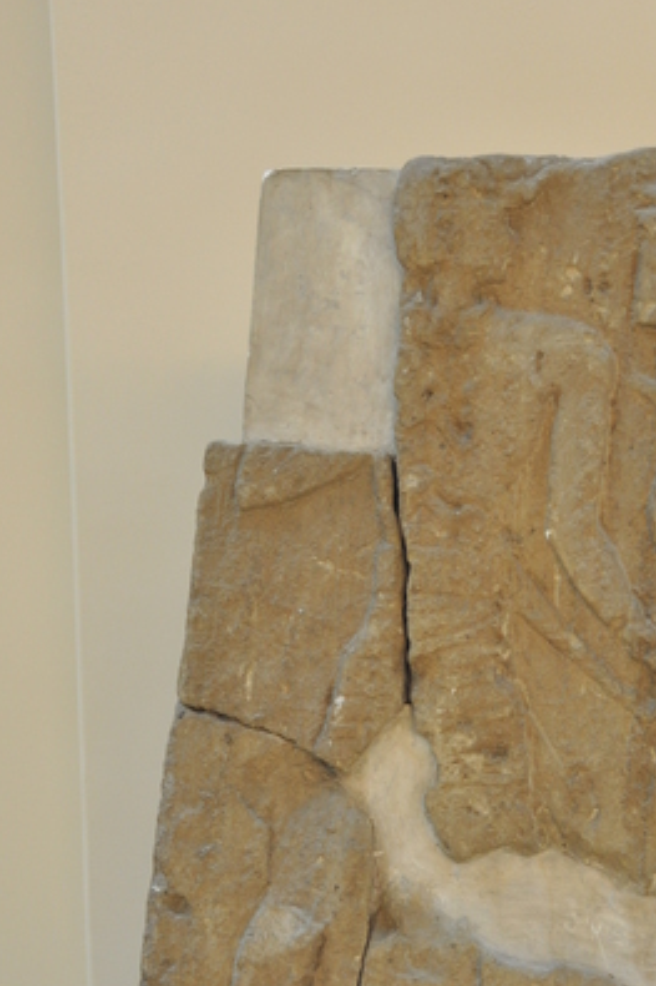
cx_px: 468
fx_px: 2129
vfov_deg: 26.0
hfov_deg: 17.4
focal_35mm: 78
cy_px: 622
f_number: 4
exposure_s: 1/15
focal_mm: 31
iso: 500
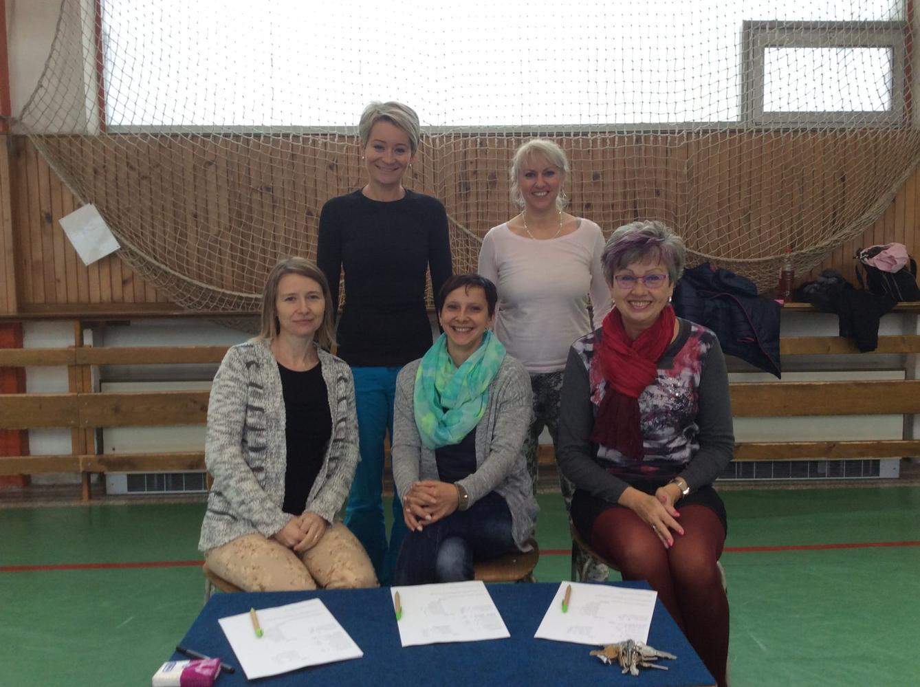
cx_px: 460
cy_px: 344
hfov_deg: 56.9
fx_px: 849
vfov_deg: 44.0
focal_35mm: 32
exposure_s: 1/33
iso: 40
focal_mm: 3.3
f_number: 2.4
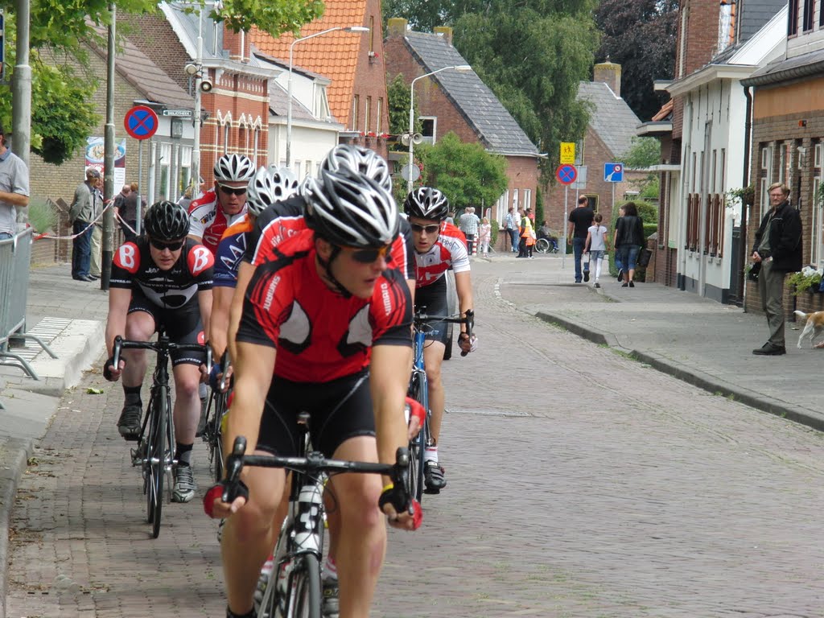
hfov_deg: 9.9
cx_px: 412
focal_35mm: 199
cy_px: 309
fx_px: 4737
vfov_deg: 7.5
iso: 100
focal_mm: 35.1
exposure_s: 1/320
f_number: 4.3
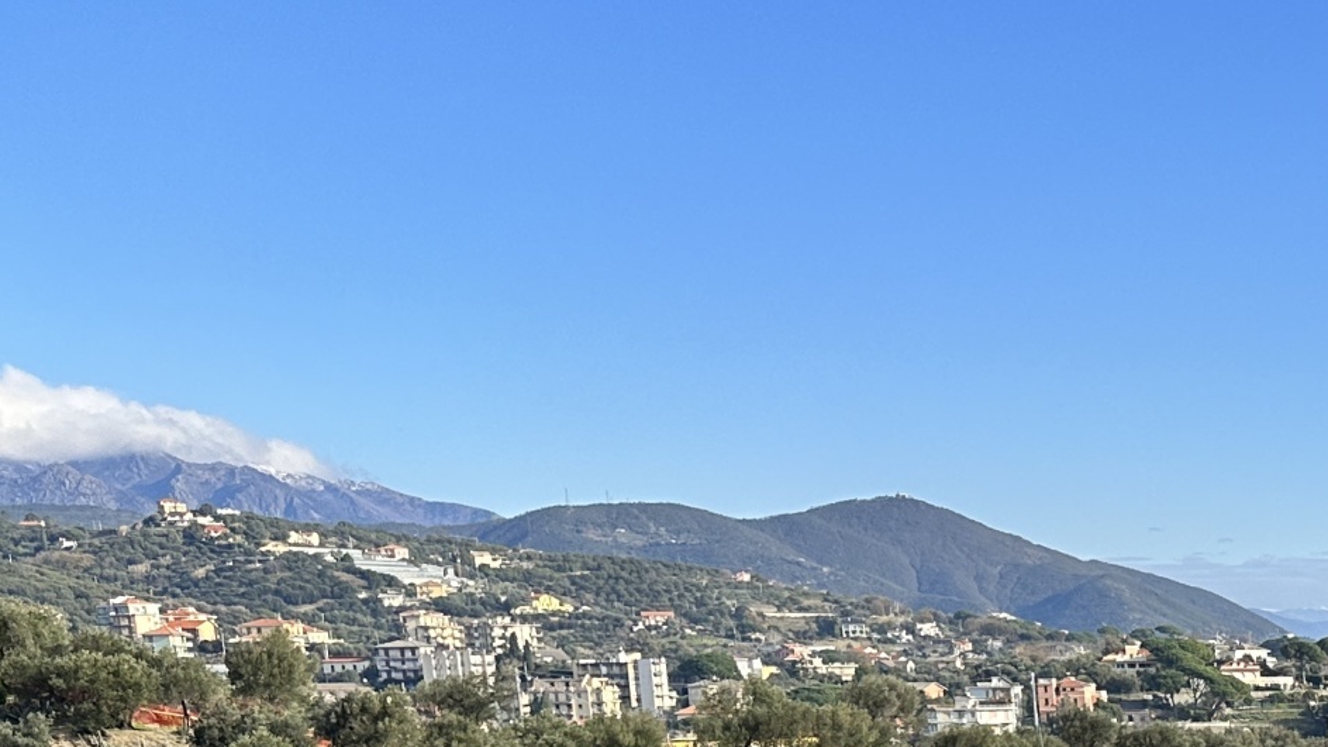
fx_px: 2500
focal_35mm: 71
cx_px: 1776
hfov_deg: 25.2
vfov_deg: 15.5
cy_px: 1150
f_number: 1.78
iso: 80
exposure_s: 1/3247
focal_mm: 6.86
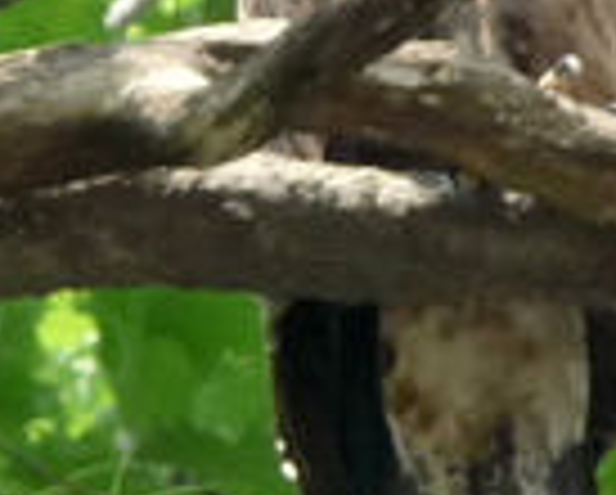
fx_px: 18221
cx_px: 463
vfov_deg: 1.6
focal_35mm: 998
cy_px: 106
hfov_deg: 1.9
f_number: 4.9
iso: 200
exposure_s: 1/125
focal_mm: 47
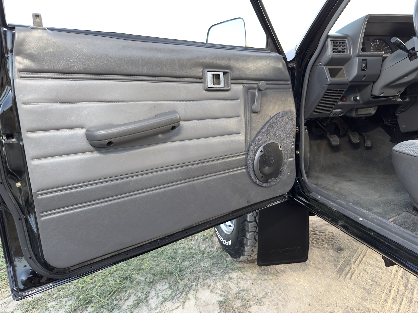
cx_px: 209
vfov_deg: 56.8
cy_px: 156
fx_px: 290
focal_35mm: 24
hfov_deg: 71.6
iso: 320
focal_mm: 6.86
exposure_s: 1/60
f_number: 1.78
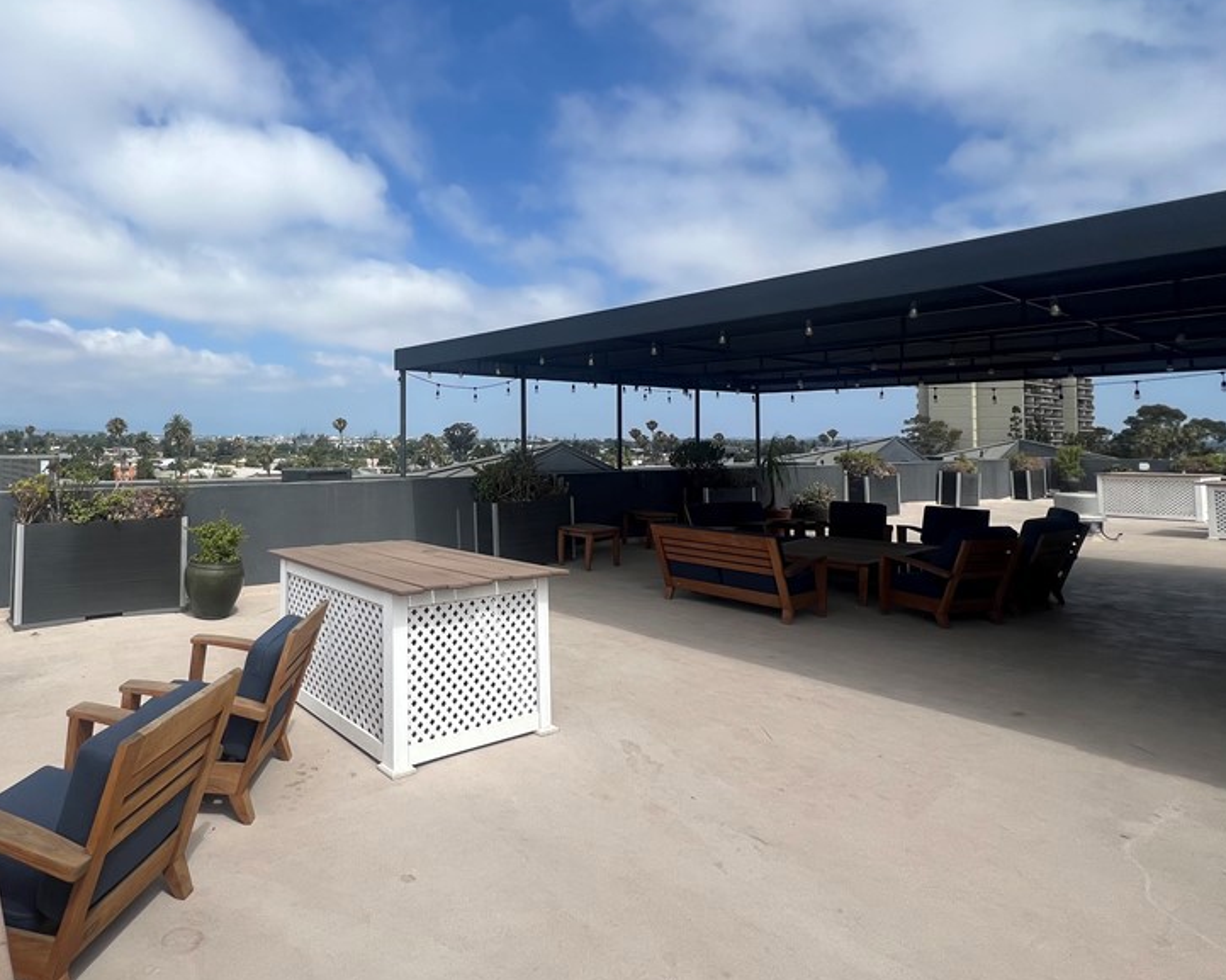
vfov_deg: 73.4
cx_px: 379
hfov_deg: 82.5
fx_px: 653
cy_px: 420
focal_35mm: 18
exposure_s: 1/2053
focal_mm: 1.57
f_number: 1.8
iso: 32
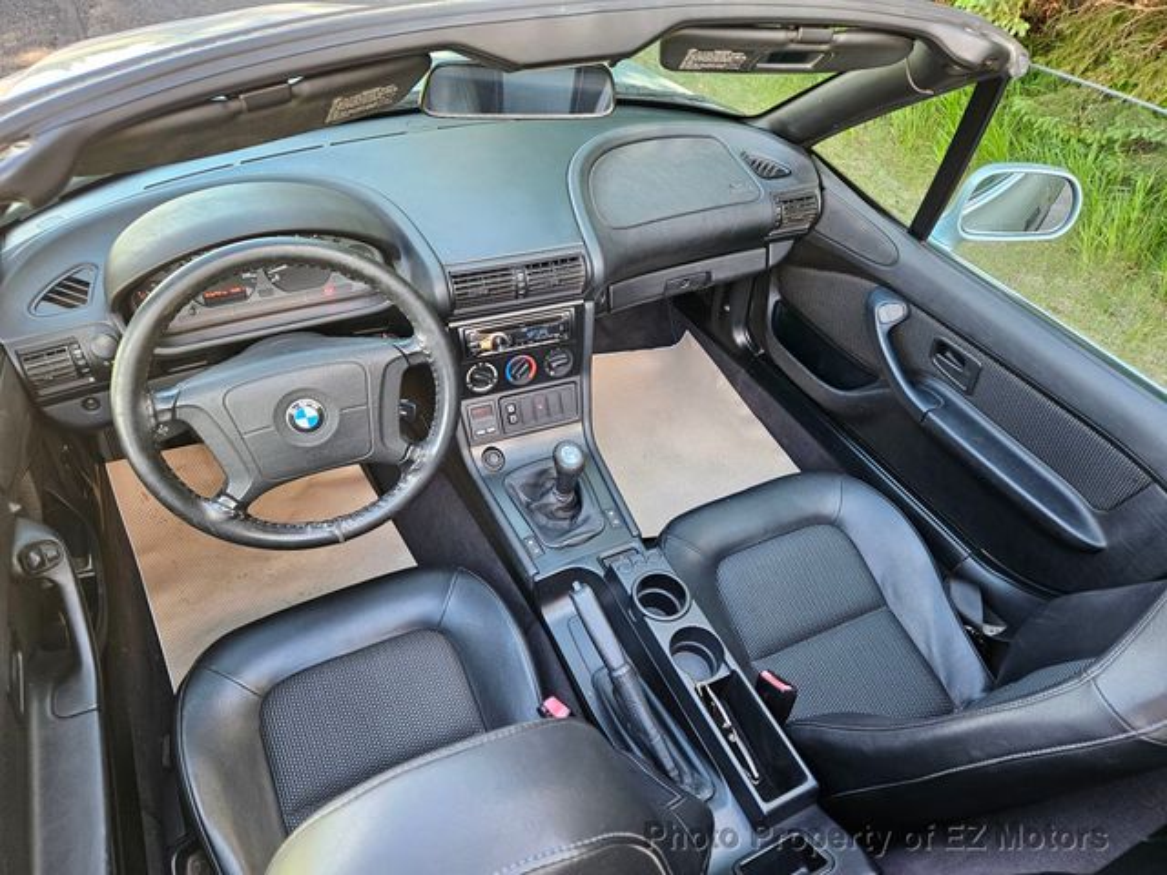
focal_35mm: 23
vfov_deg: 58.9
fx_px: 775
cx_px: 584
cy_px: 438
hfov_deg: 73.9
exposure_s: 1/120
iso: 125
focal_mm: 5.4
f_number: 1.8
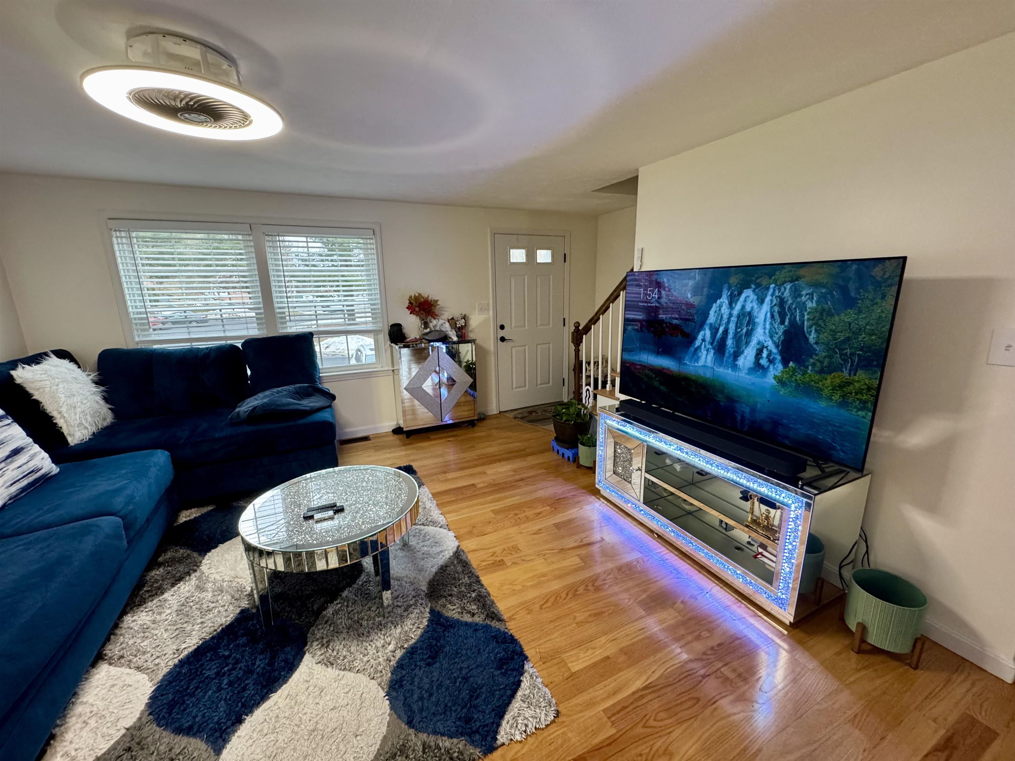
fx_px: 411
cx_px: 508
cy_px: 380
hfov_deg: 102.1
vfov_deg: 85.7
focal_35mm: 14
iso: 320
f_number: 2.2
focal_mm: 2.22
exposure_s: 1/120
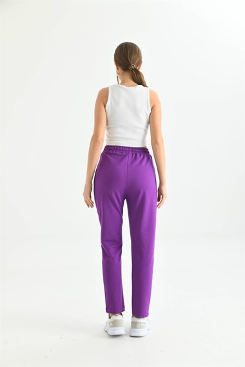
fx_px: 490
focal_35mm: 48
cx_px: 122
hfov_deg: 28.1
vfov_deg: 41.1
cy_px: 184
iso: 160
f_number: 5.6
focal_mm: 48
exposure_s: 1/125
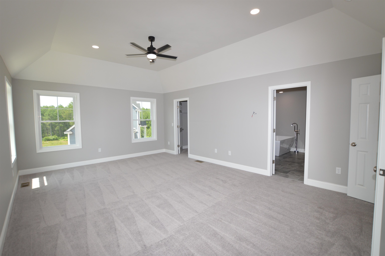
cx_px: 192
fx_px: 160
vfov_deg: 77.2
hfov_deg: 100.4
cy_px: 128
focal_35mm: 15
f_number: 5.6
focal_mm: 10
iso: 320
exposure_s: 1/125
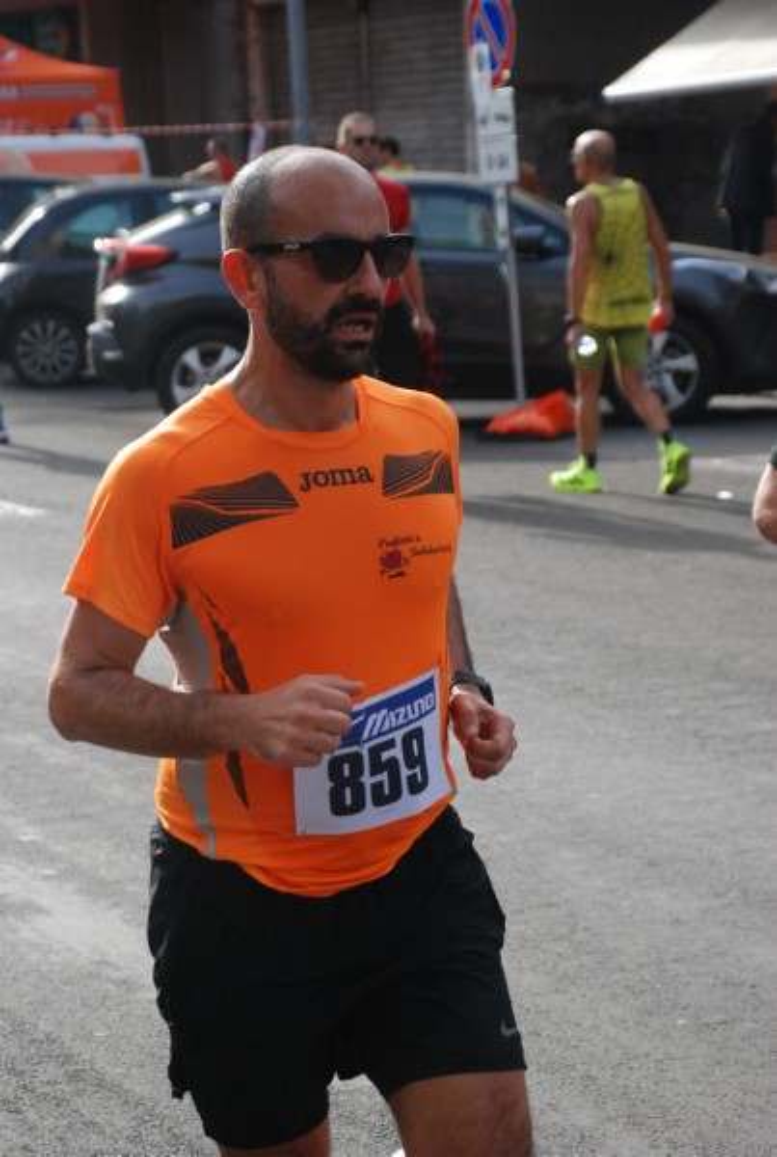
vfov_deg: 19.4
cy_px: 578
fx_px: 3382
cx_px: 388
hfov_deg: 13.1
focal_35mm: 105
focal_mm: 70
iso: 1000
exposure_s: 1/1000
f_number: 5.6
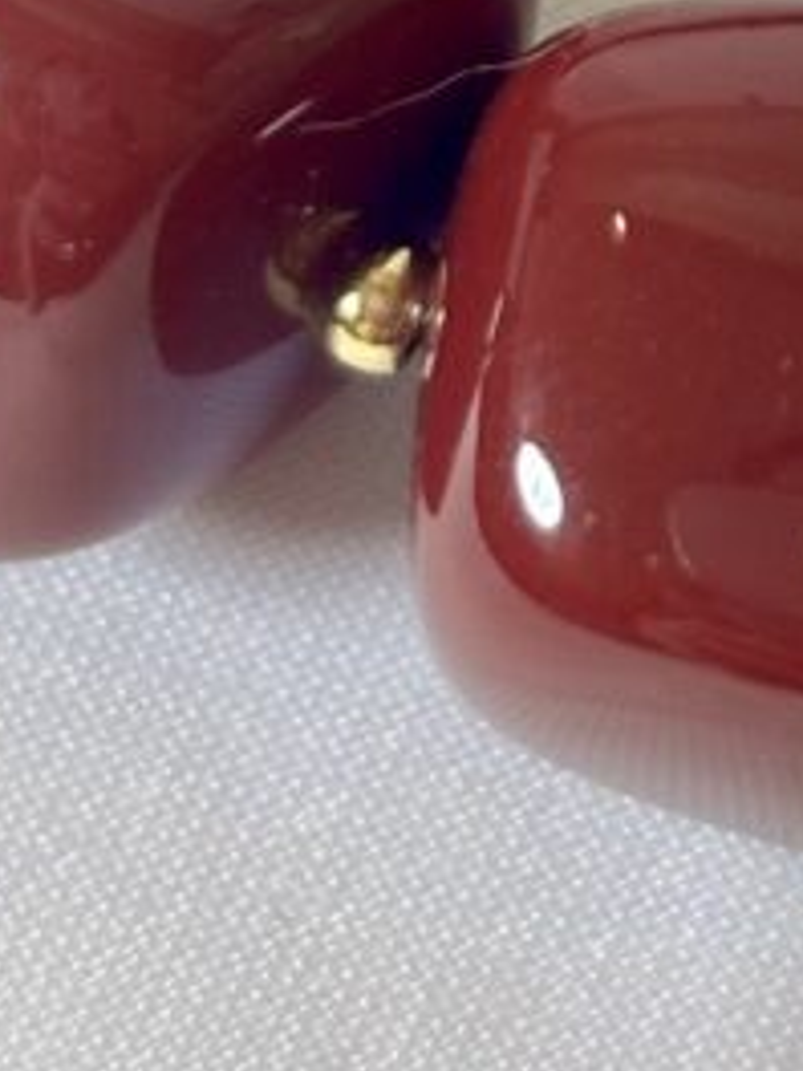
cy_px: -641
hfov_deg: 7.3
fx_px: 6248
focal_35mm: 202
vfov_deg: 9.5
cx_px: 1111
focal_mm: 5.96
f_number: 1.6
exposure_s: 1/100
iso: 40
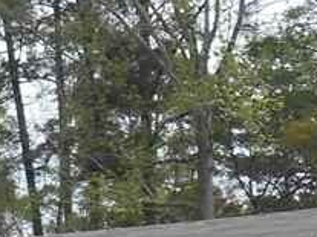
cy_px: 450
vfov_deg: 8.8
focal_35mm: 161
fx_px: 1474
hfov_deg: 11.1
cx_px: -326
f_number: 3.4
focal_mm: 4.7
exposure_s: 1/500
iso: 80
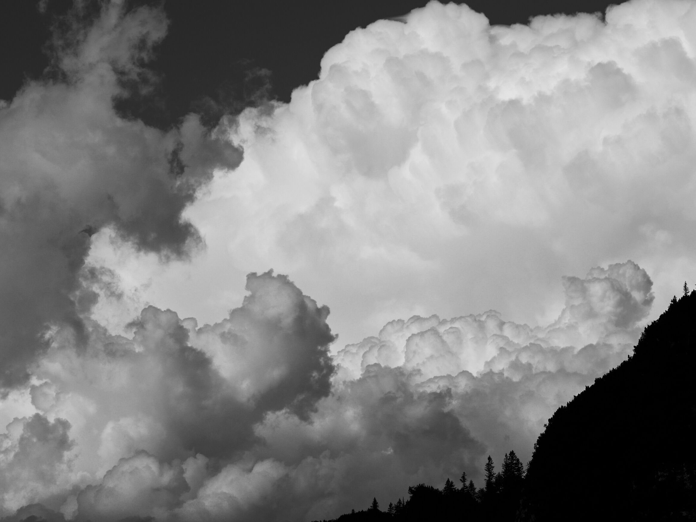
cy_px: 263
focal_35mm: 155
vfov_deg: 9.6
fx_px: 3116
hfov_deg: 12.7
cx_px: 350
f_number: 6.3
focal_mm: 75
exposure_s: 1/2000
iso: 200
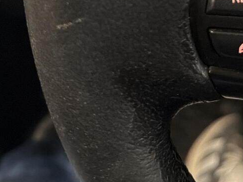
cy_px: -65
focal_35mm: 71
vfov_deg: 18.9
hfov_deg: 27.1
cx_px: 175
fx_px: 498
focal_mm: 6.76
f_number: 1.78
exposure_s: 1/33
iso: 1000
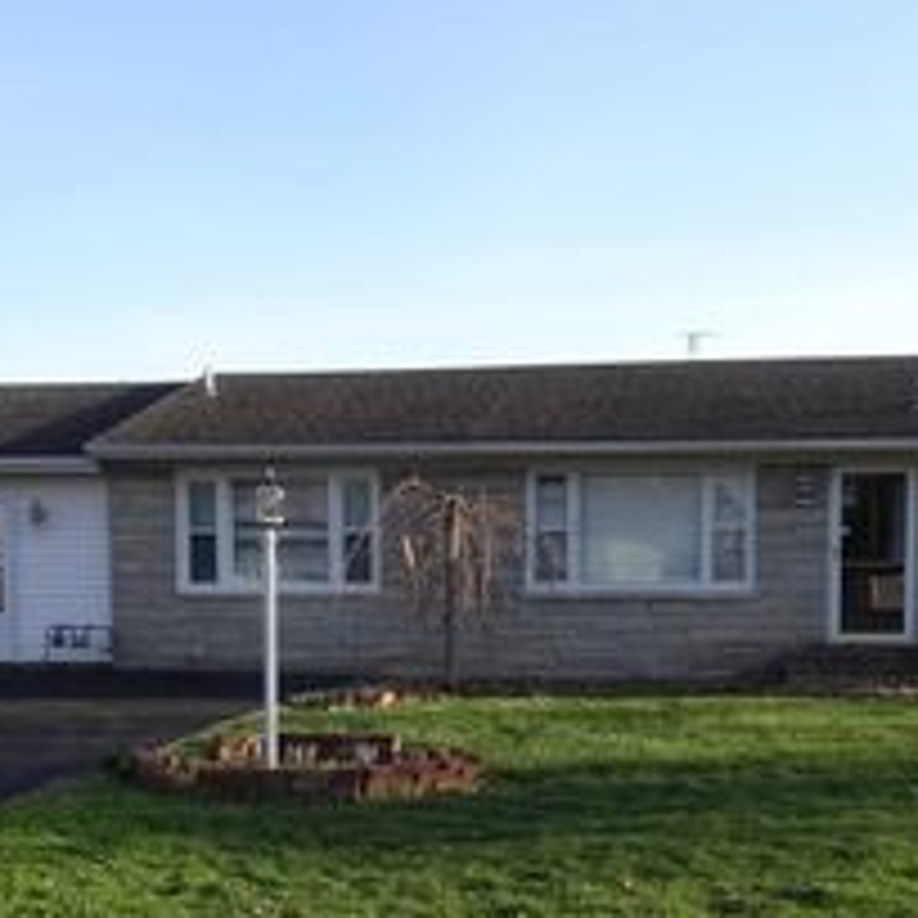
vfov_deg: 32.0
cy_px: 718
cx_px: 518
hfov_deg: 32.7
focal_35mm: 52
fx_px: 1560
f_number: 3.5
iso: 80
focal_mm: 4.1
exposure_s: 1/250
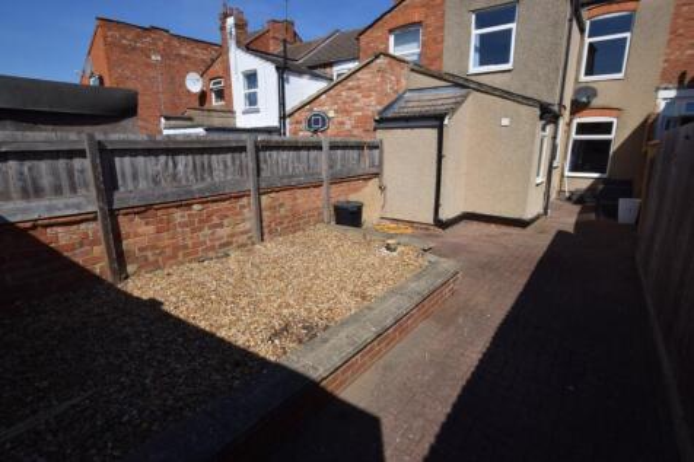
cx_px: 347
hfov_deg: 90.0
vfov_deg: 67.3
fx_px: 347
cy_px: 231
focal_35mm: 18
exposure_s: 1/400
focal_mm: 12
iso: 200
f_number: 10
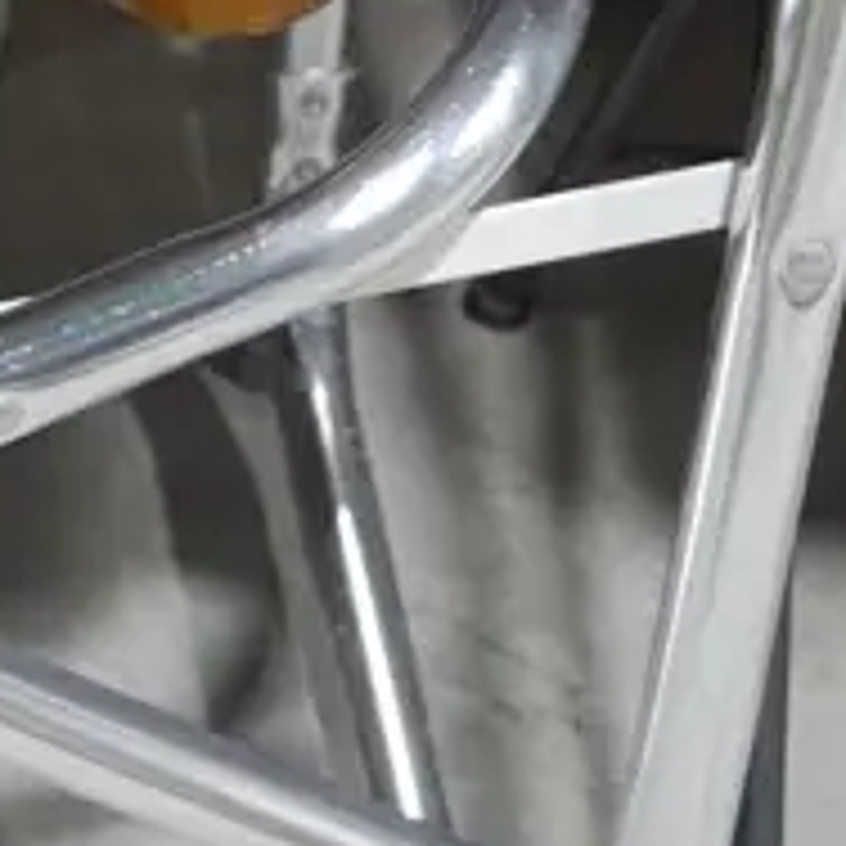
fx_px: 5336
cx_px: -560
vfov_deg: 8.8
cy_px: -562
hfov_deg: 8.8
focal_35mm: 193
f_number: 4.4
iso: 500
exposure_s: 1/60
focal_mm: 20
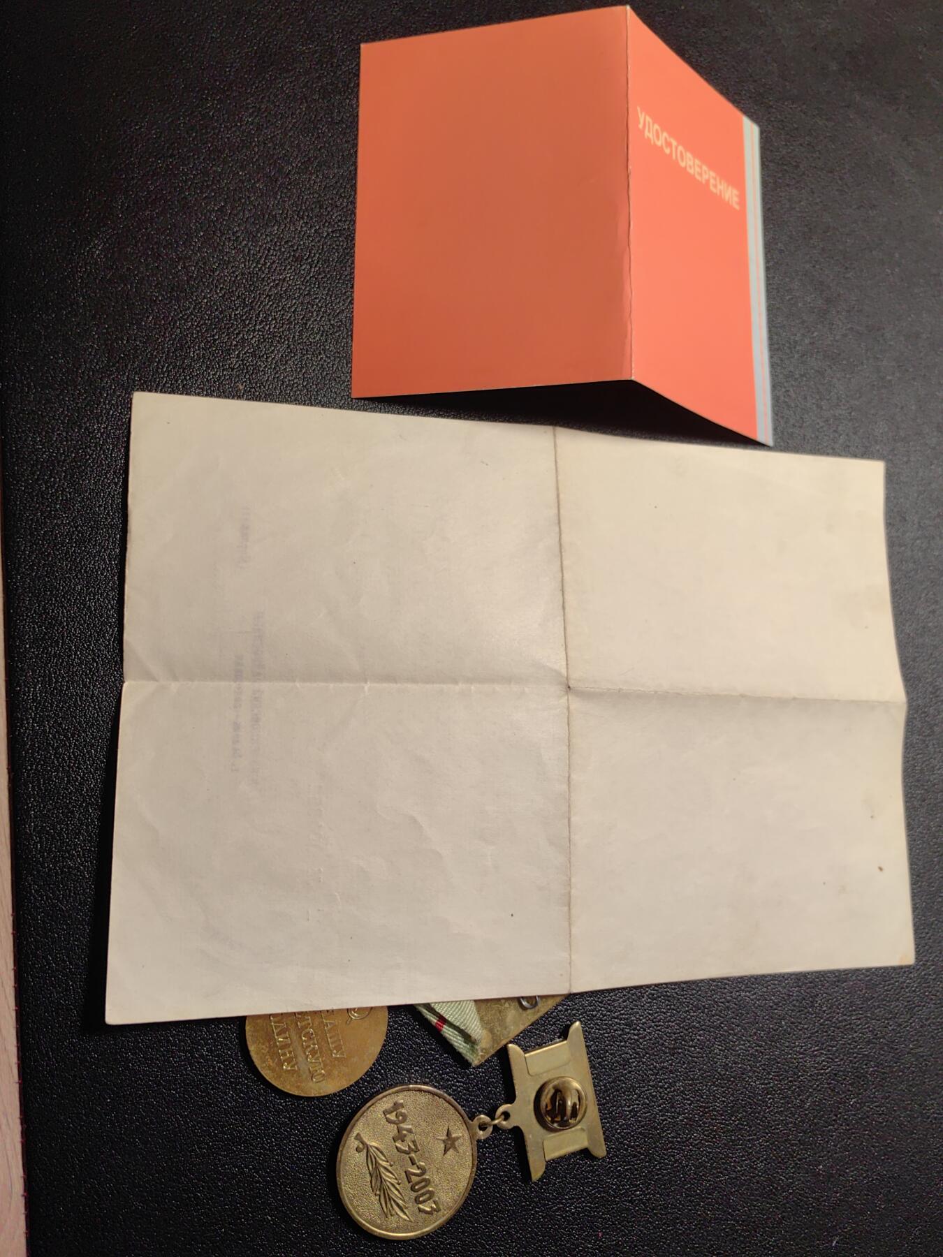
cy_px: 628
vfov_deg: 65.3
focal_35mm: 27
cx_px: 472
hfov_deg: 51.4
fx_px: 981
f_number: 2
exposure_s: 1/112
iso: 50
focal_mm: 5.75
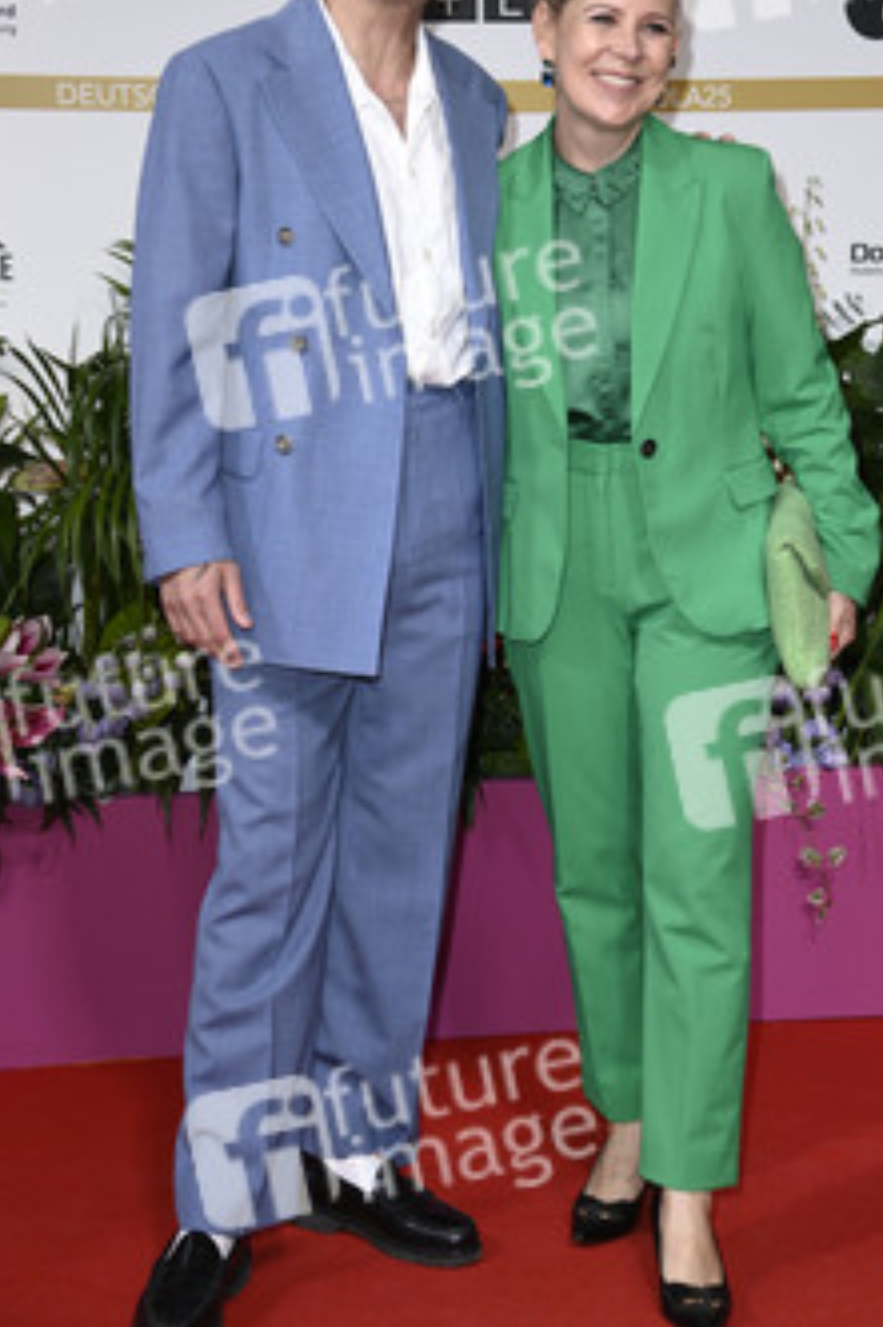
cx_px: 507
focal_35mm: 82
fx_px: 3020
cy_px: 536
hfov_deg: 16.6
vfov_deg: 24.7
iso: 500
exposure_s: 1/250
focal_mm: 68
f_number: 5.6
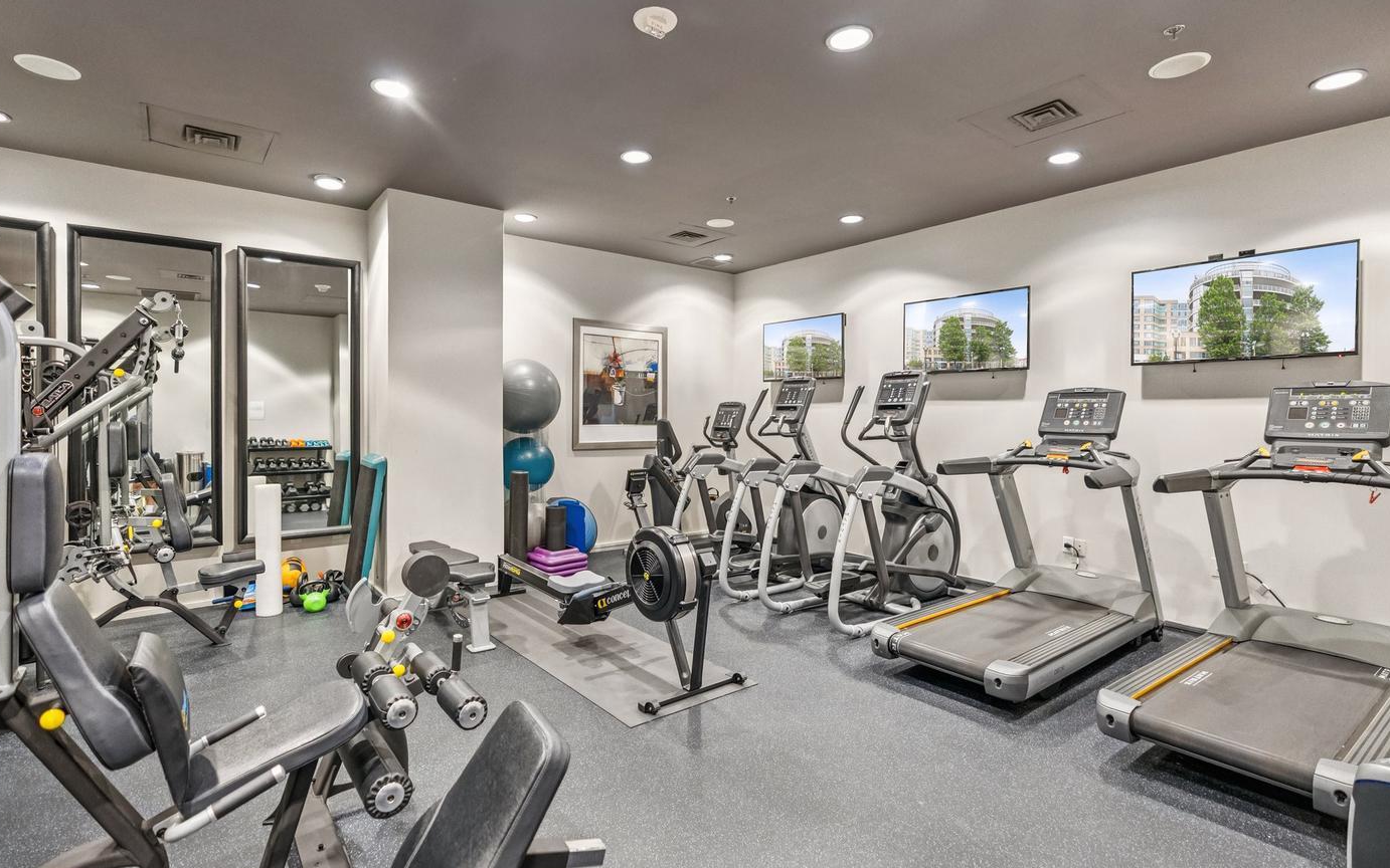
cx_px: 677
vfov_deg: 68.0
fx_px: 644
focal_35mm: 17
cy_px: 443
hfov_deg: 94.3
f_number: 2.8
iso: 5000
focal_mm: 16
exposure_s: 1/125
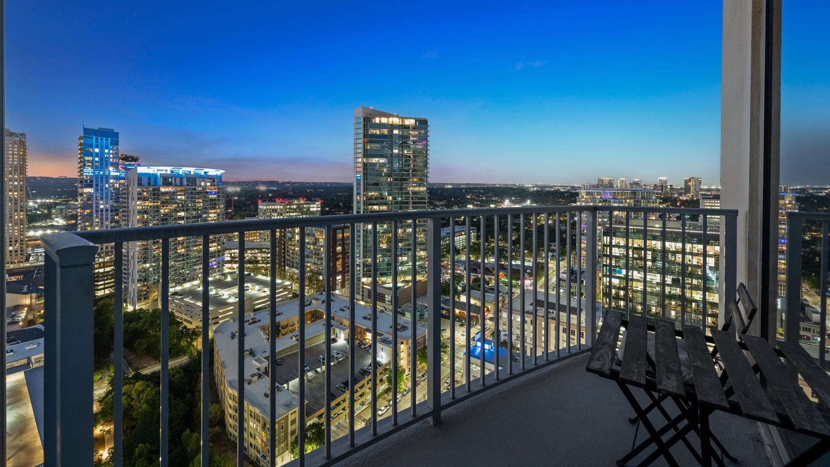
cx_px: 409
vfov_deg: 69.8
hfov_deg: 103.0
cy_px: 186
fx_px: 330
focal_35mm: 15
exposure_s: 1.6
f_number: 7.1
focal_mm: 14
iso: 1600
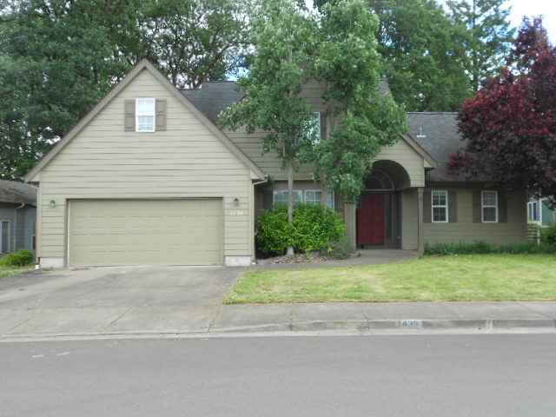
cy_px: 208
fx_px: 514
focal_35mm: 32
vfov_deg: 44.2
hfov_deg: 56.8
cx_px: 278
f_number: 3.6
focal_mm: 5.8
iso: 80
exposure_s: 1/200
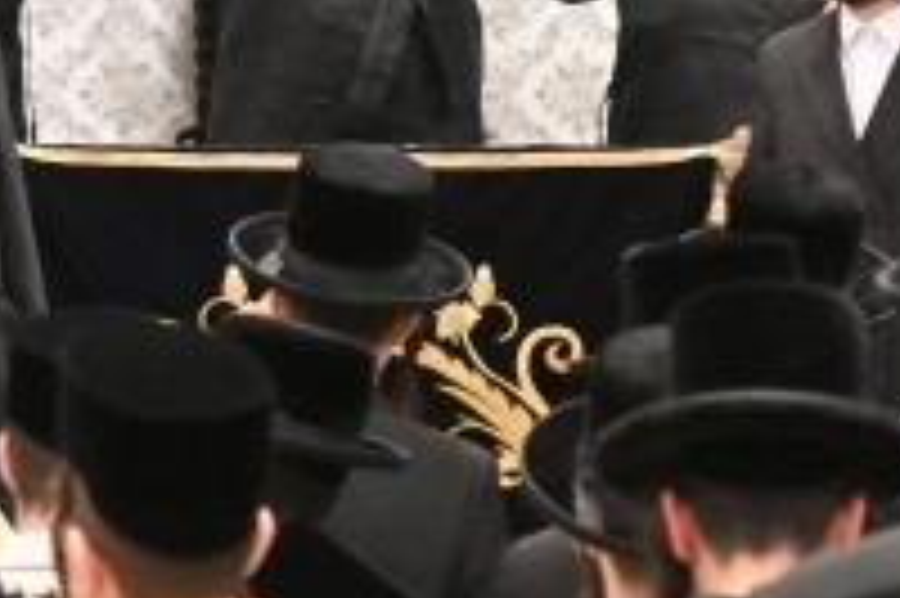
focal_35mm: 338
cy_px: -627
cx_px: 248
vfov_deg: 4.0
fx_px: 8443
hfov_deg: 6.1
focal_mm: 66
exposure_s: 1/400
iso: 1600
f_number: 4
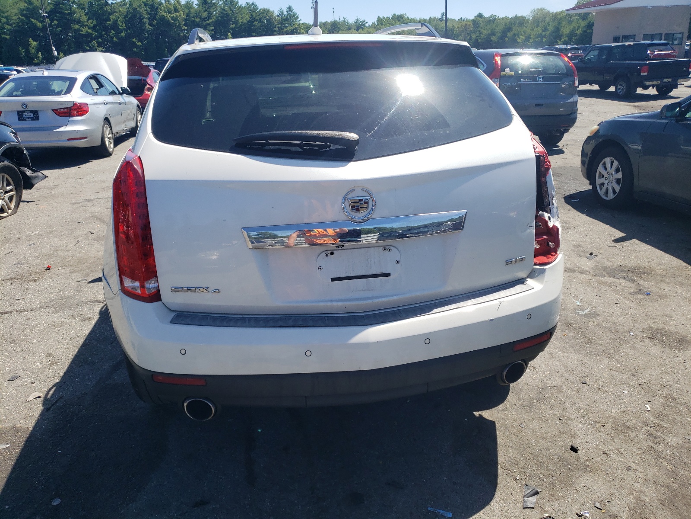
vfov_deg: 53.1
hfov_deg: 67.3
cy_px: 260
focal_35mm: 26
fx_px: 519
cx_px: 346
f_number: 1.5
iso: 50
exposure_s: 1/2500
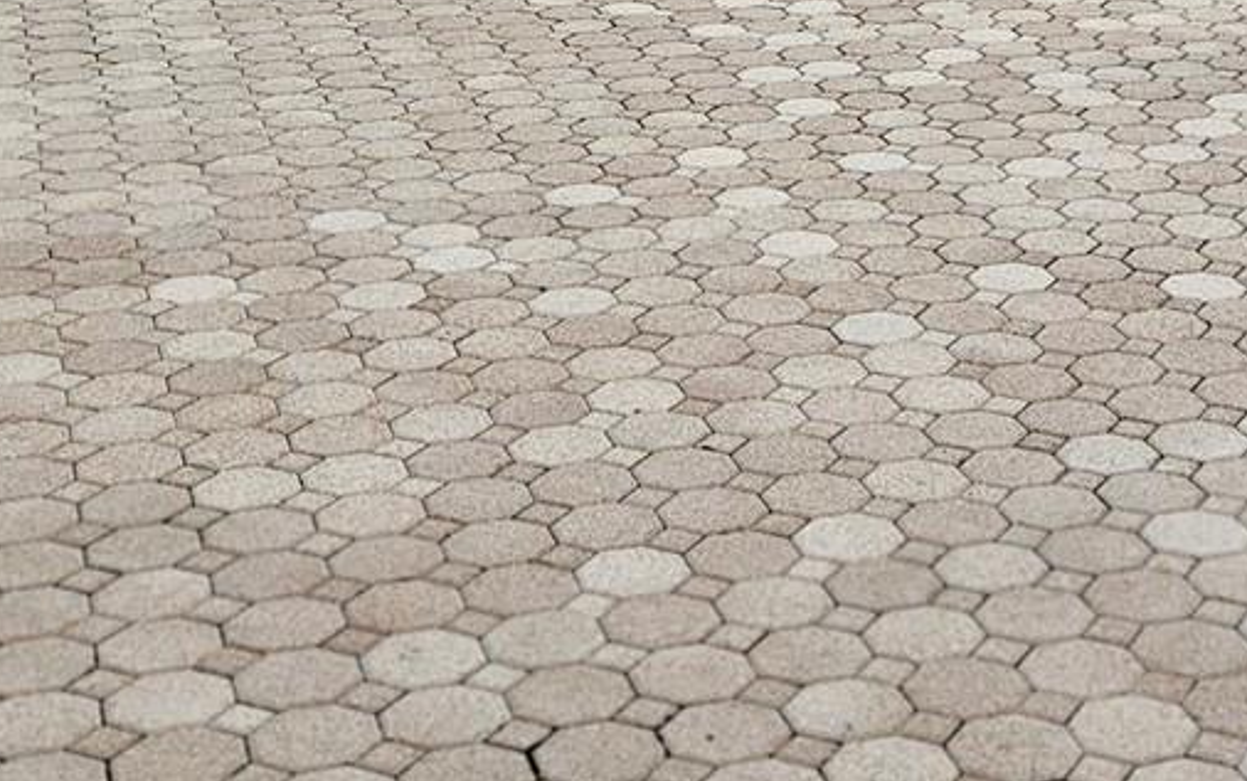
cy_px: -649
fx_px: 2619
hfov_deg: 26.5
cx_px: 907
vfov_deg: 14.7
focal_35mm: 77
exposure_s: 1/1418
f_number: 1.8
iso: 25
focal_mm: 5.4
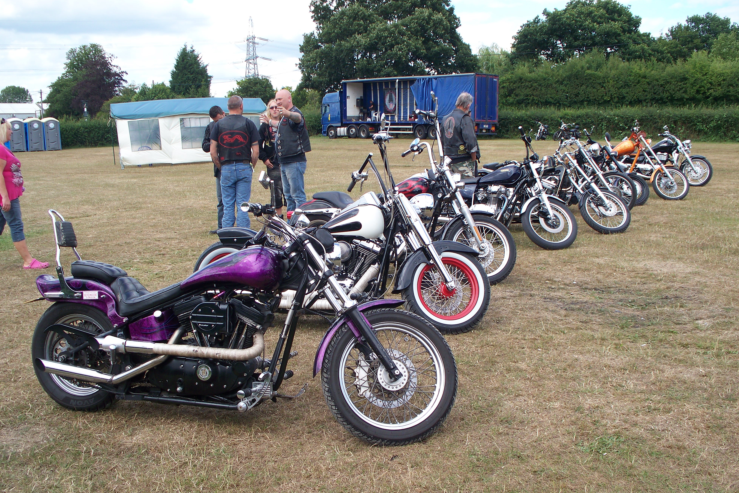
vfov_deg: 35.0
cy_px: 268
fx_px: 780
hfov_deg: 50.7
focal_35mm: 38
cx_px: 373
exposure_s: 1/320
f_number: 2.8
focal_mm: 7.54
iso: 64
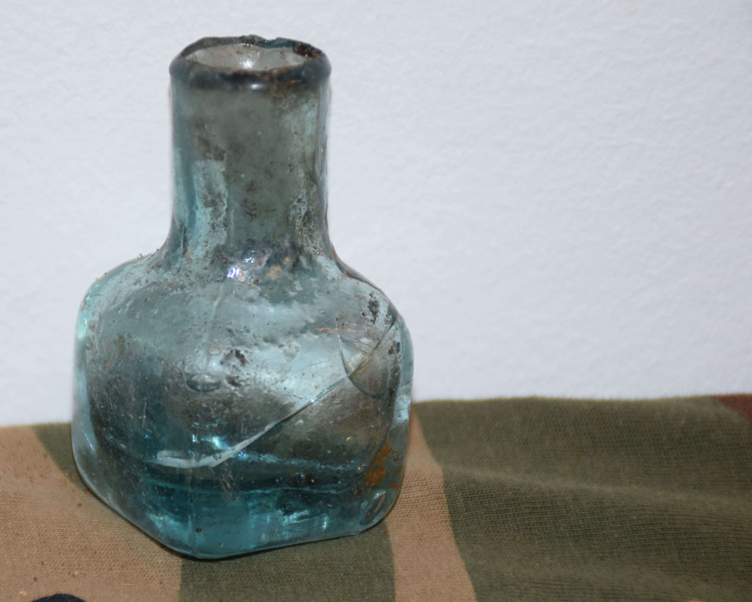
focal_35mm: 221
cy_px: 296
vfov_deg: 7.0
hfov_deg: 8.7
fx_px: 4912
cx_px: 215
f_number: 5.6
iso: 560
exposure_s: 1/60
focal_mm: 105
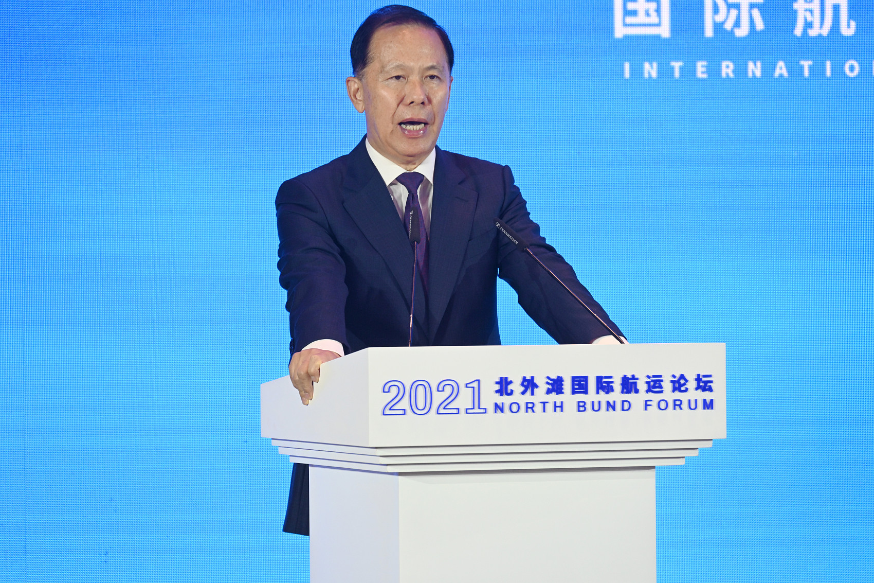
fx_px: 4855
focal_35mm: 200
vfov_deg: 6.9
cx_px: 437
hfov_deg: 10.3
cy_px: 292
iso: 1600
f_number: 6.3
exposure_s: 1/100
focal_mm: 200
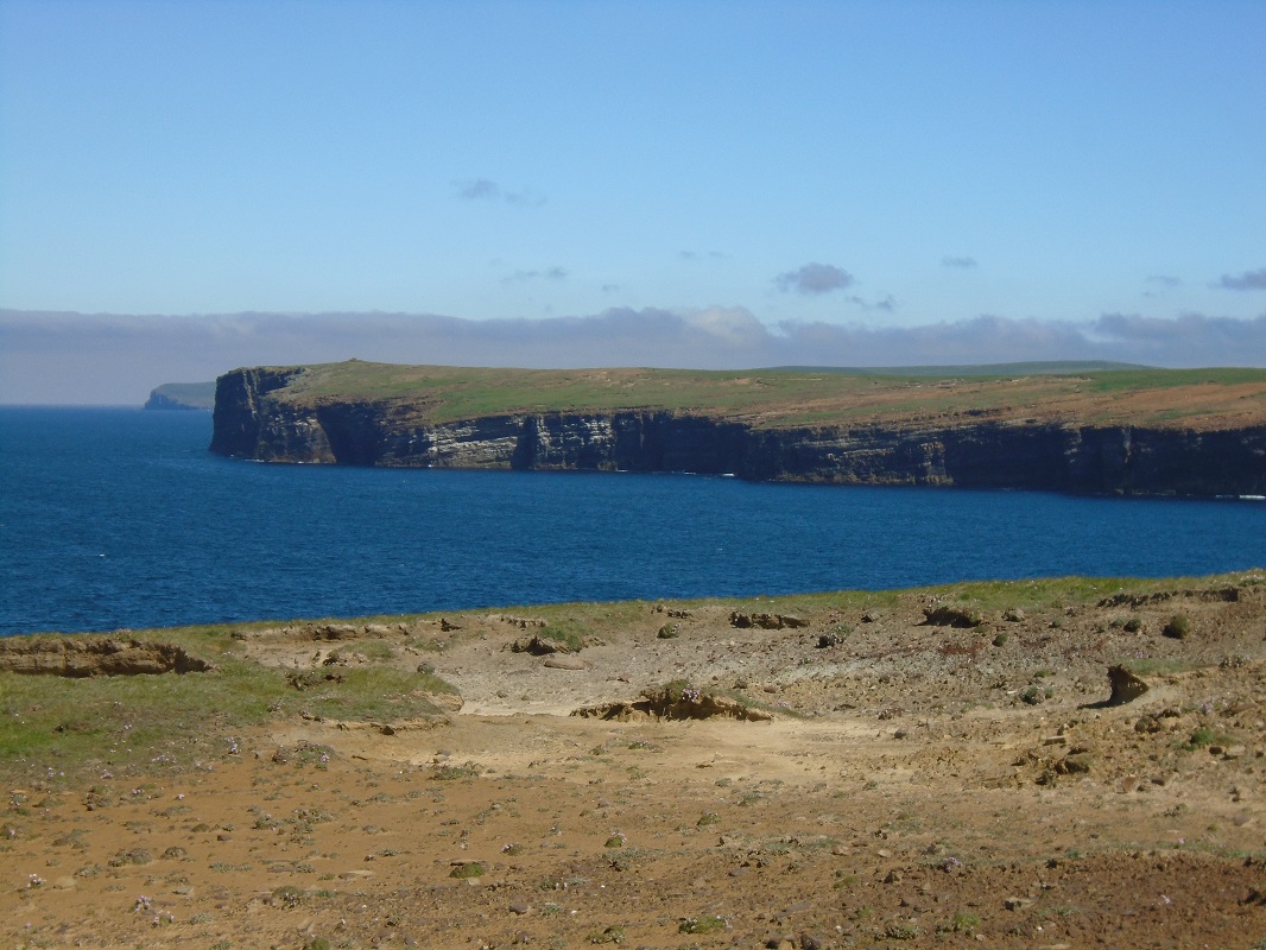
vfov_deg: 18.7
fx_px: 2890
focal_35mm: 79
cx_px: 633
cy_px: 475
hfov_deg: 24.7
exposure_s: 1/640
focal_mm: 14
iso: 100
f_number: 6.1
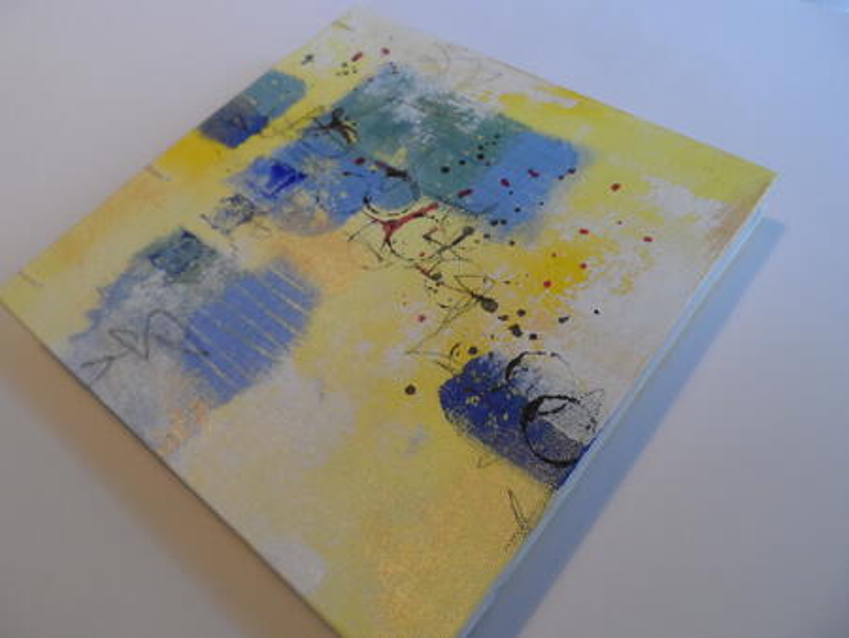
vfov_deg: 56.9
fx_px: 589
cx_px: 424
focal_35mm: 24
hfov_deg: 71.6
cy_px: 319
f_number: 3.2
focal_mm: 4
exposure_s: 1/30
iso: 200
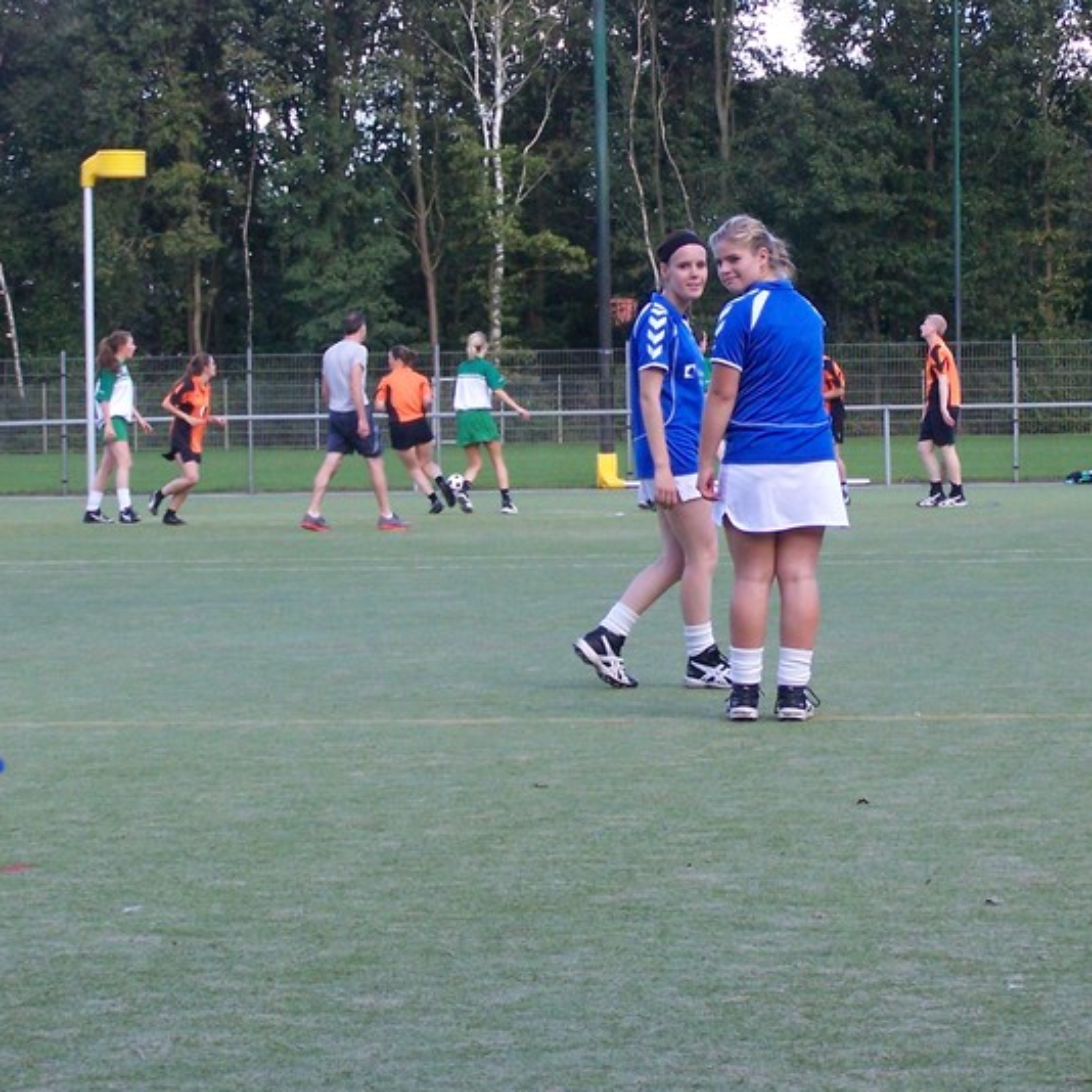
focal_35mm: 139
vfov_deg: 12.5
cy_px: 354
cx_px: 800
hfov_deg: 12.5
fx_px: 4961
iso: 160
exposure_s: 1/400
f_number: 3.2
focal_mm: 13.7
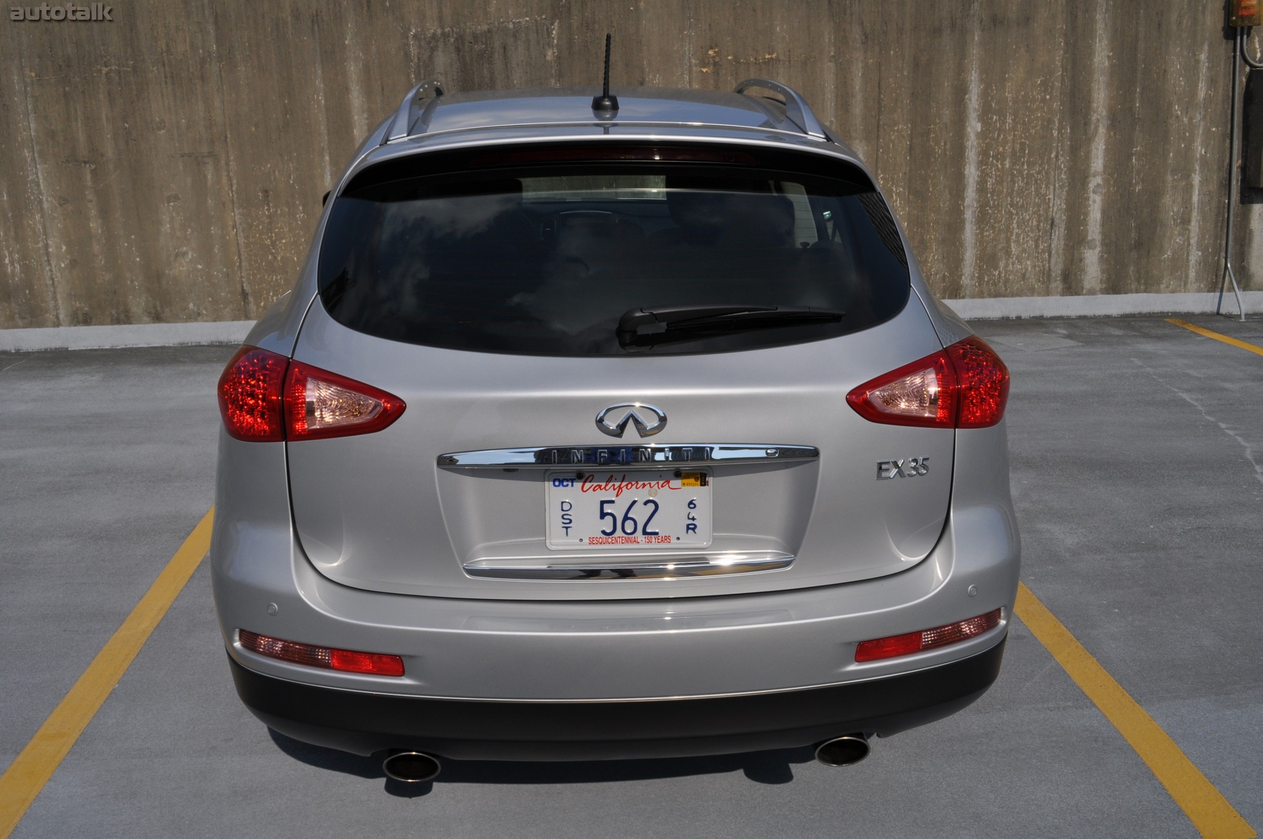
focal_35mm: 33
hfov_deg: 57.3
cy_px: 420
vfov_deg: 39.9
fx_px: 1156
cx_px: 632
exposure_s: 1/640
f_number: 13
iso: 200
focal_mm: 22
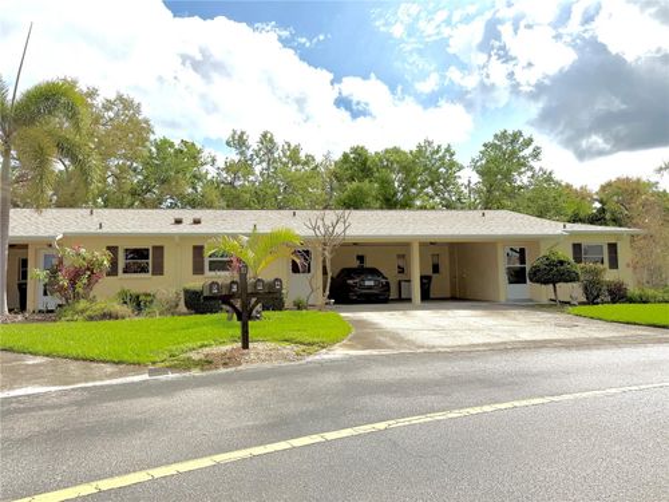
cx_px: 334
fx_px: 464
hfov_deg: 71.6
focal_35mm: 24
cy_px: 251
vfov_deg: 56.8
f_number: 1.78
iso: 80
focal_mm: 6.76
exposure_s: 1/11905
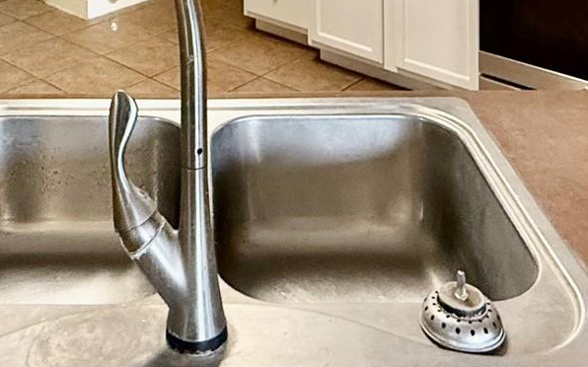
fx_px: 817
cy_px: -281
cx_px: 207
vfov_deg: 19.4
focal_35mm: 51
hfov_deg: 39.2
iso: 250
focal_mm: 2.22
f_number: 2.2
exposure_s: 1/60
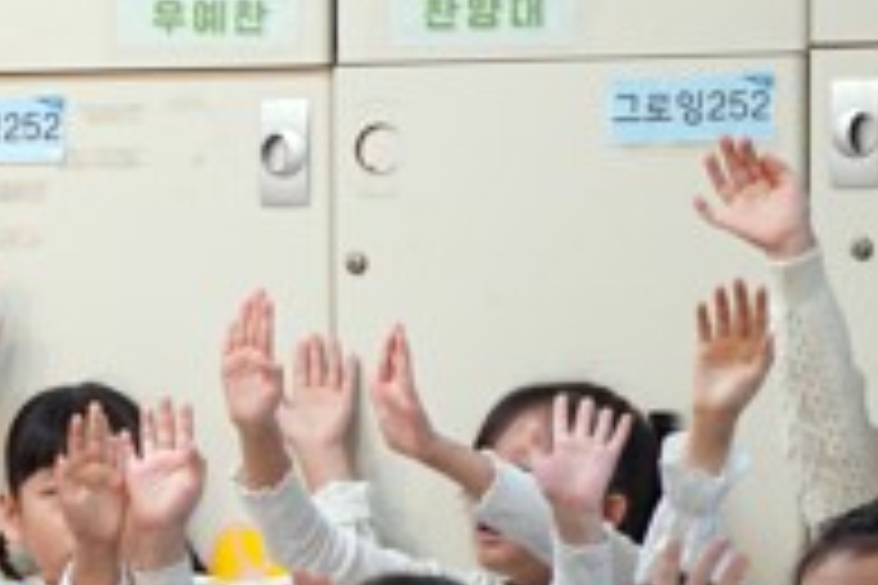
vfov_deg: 2.5
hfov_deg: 3.8
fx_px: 13145
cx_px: -810
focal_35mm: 539
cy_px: 765
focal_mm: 117
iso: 1250
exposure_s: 1/160
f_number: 4
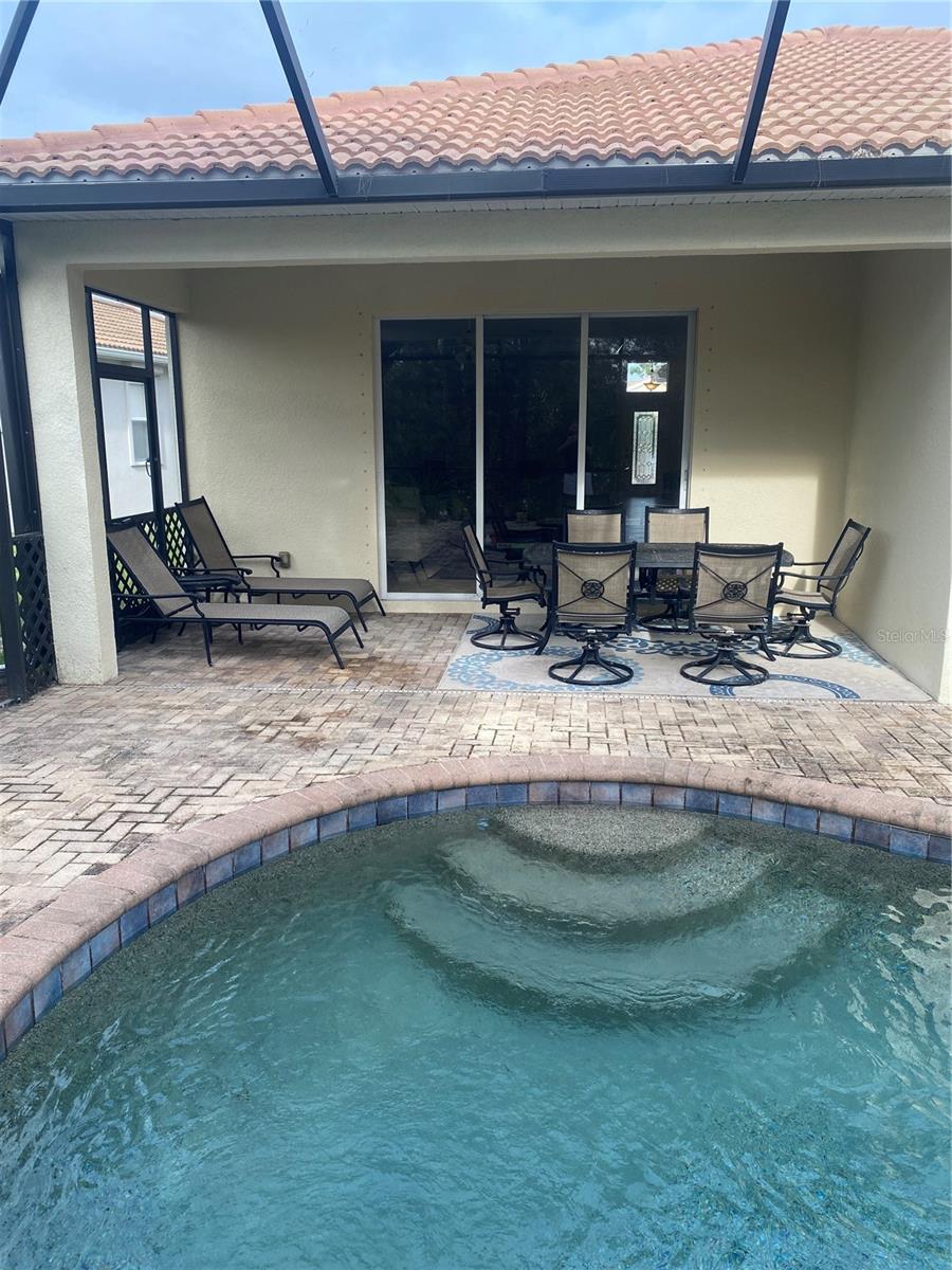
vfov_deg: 67.3
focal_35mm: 26
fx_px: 953
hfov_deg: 53.1
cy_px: 635
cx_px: 476
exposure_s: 1/447
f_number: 1.8
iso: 32
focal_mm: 4.25
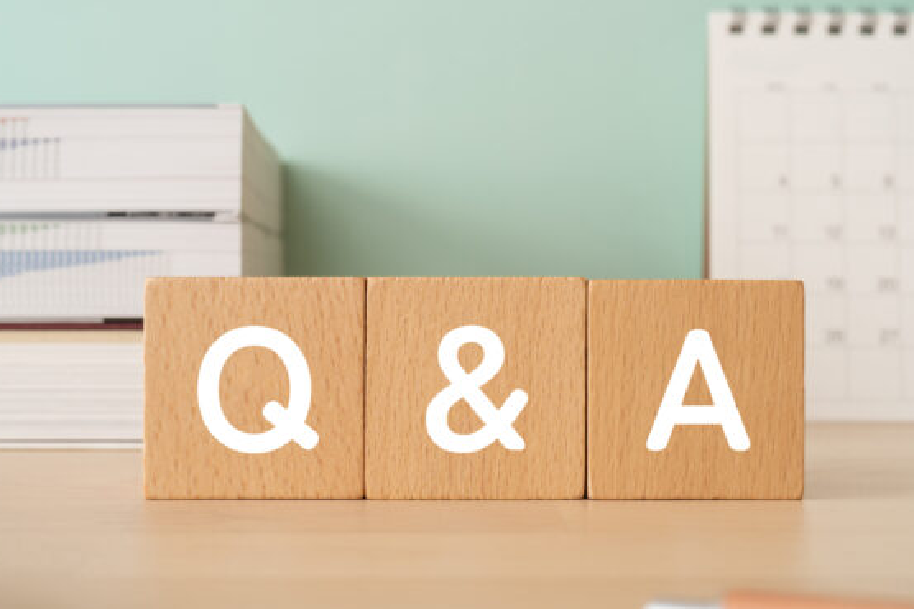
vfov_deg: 18.9
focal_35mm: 72
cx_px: 475
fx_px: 1827
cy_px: 305
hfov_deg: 28.1
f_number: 9
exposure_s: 1/10
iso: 100
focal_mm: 50
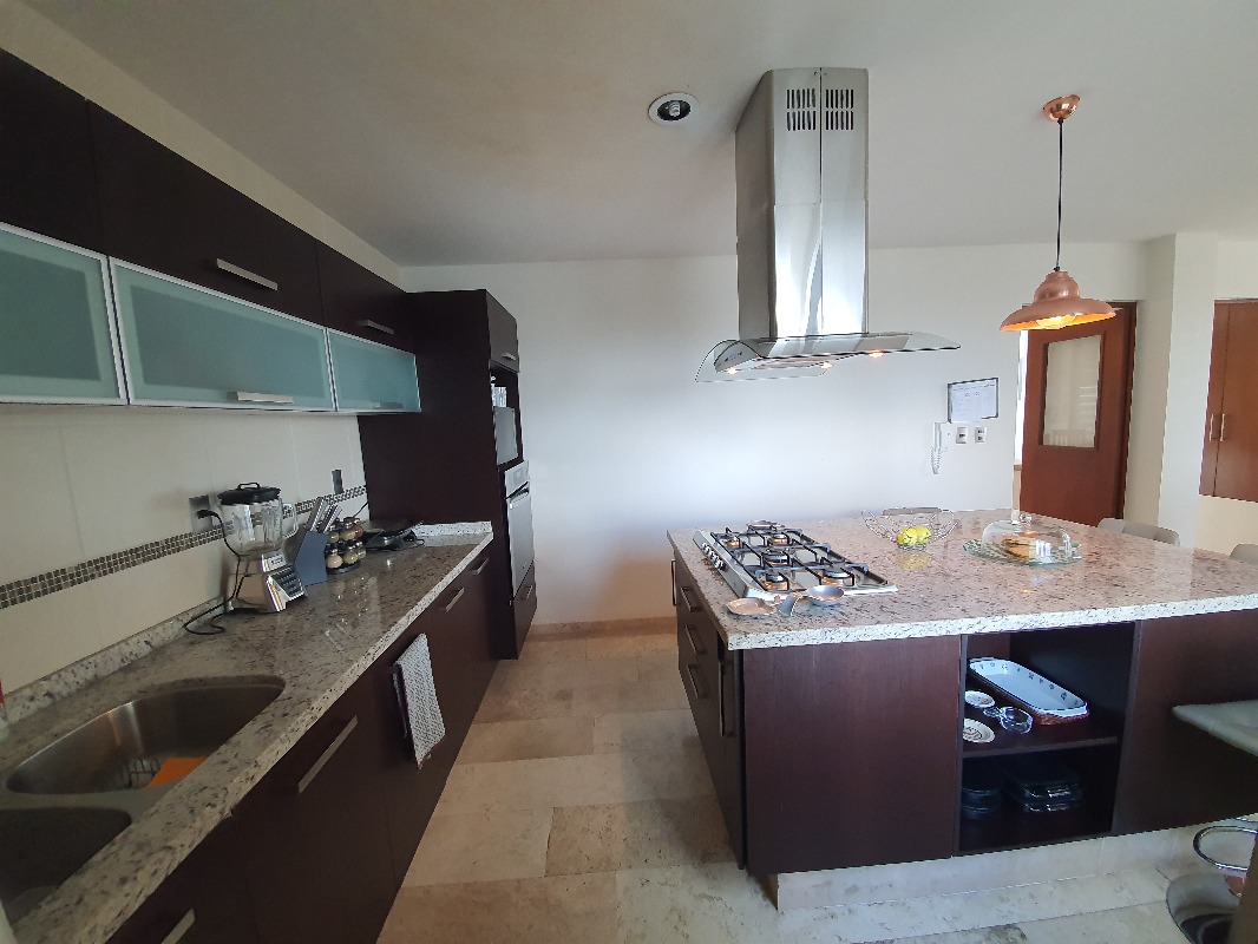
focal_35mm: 13
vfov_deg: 89.9
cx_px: 629
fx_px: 473
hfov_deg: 106.2
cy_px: 472
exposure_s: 1/60
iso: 200
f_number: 2.2
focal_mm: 1.8
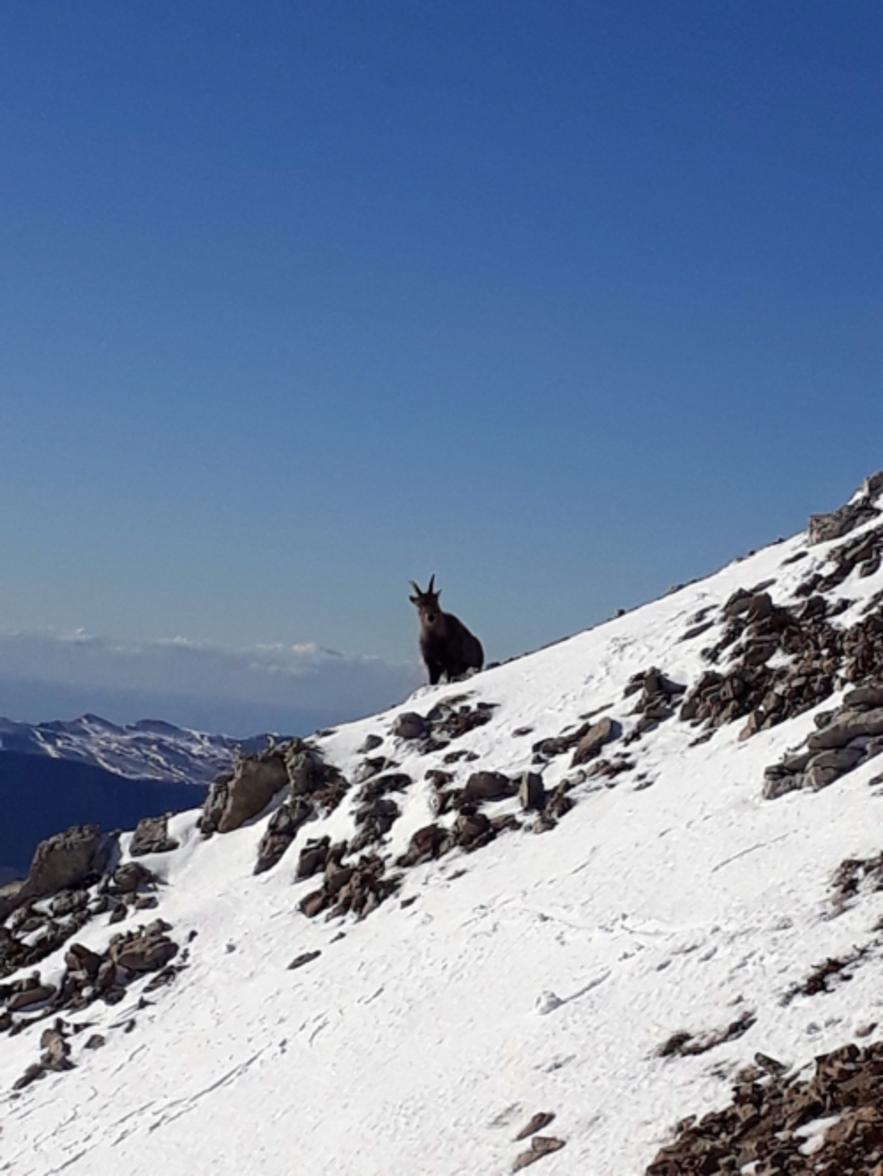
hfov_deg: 51.4
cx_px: 442
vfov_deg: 65.3
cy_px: 588
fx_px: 918
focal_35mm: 27
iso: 40
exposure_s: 1/5102
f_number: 1.9
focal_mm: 3.6
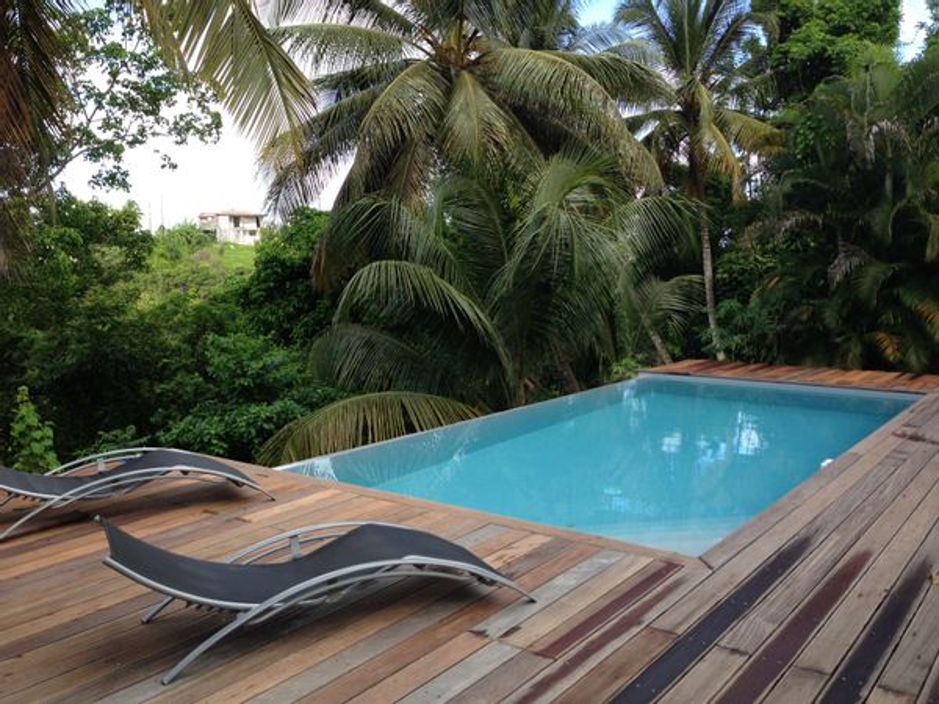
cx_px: 470
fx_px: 895
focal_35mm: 33
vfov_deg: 42.9
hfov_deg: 55.4
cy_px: 352
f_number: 2.4
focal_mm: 4.12
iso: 50
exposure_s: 1/393
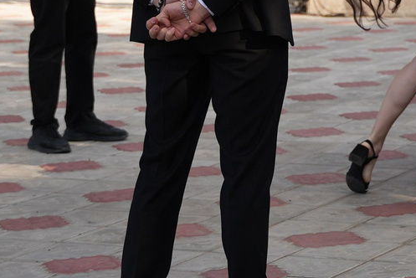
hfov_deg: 11.4
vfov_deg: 7.8
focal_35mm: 176
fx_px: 2029
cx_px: 560
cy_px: -59
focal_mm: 34.1
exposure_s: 1/500
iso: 160
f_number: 2.8
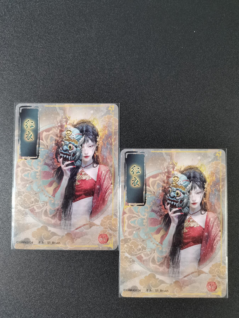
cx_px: 120
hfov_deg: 53.1
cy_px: 159
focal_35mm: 26
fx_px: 239
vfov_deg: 67.3
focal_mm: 5.58
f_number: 1.8
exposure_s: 1/100
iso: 64
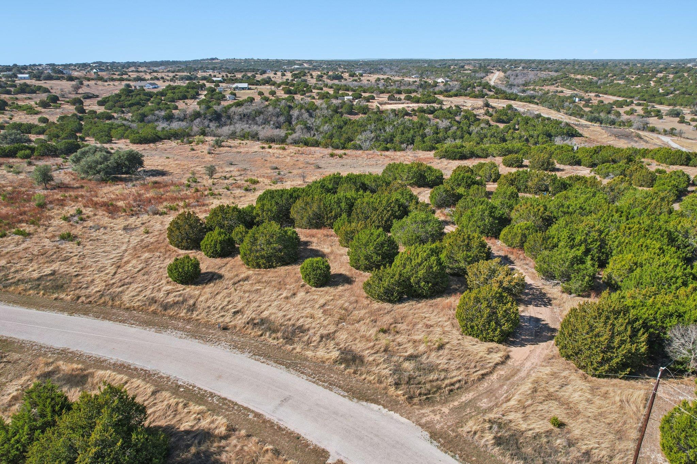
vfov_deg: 57.2
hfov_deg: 78.6
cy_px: 232
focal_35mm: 22
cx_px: 348
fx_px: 426
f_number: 2.8
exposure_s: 1/2000
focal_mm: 8.4
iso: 140
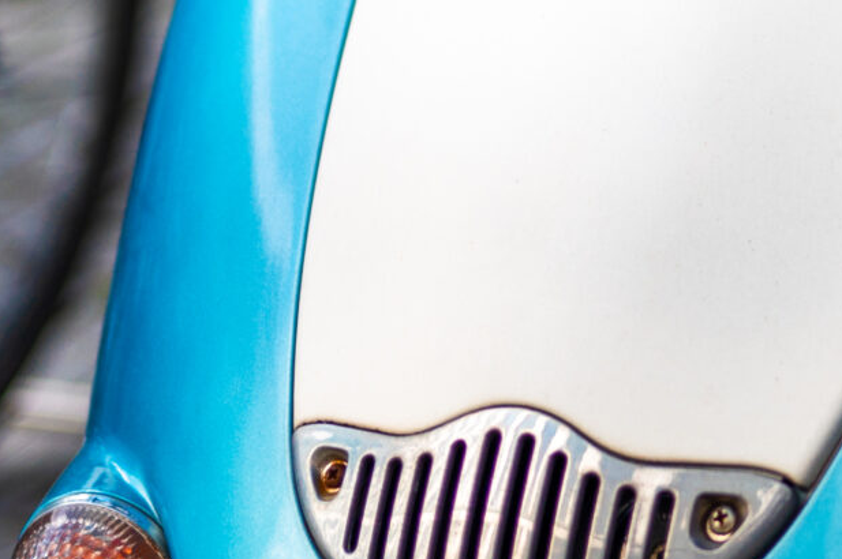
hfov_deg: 12.2
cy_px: -442
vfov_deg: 8.0
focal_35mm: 166
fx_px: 3878
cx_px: 894
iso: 100
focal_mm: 40
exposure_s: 1/2500
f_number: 2
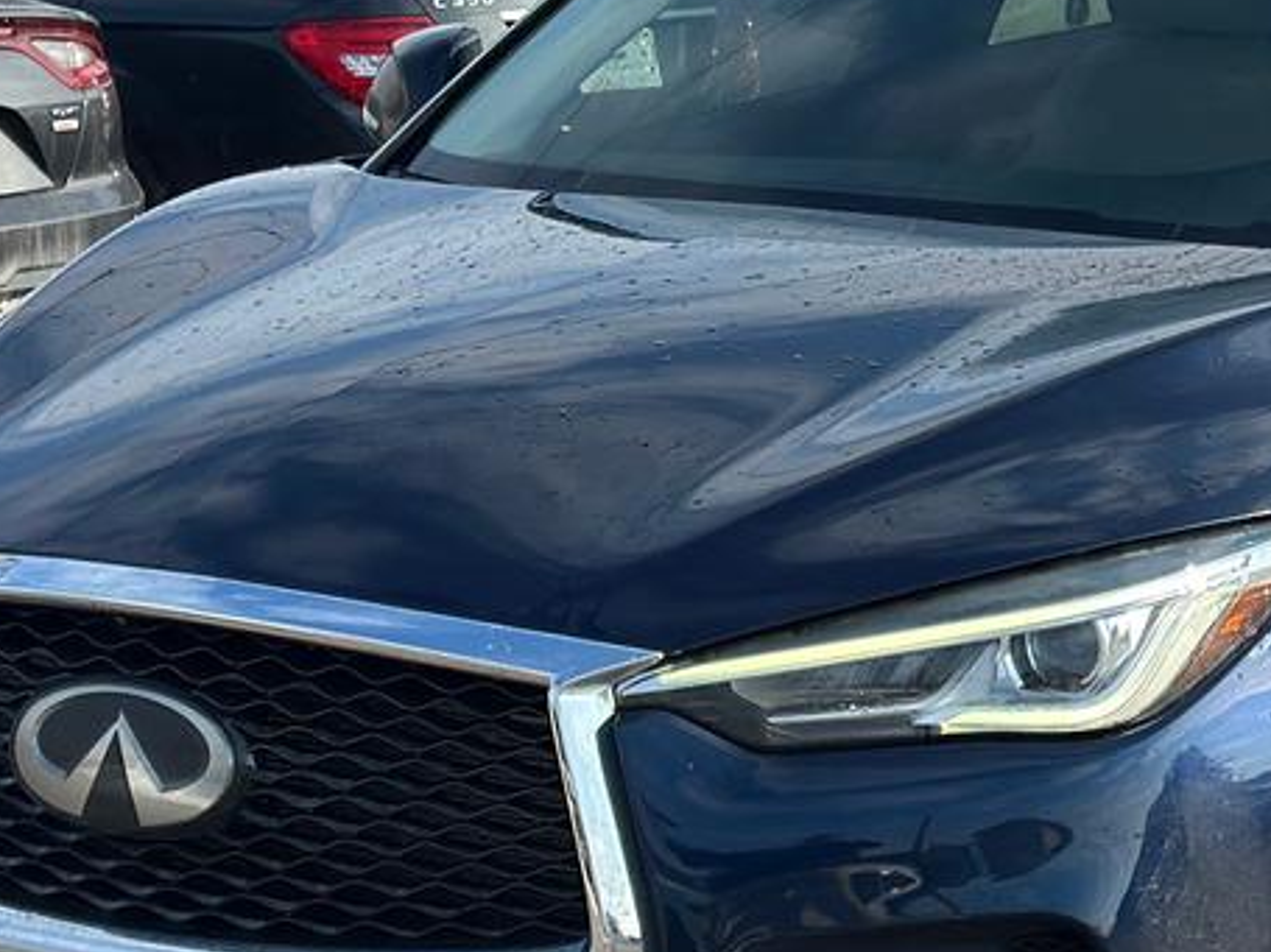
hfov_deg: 14.5
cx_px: 1028
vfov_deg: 10.9
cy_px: 134
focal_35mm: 135
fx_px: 4956
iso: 80
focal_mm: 6.86
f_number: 1.78
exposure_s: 1/3876
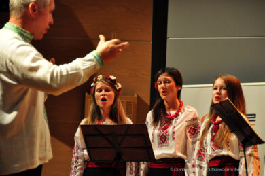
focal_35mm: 180
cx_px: 132
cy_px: 88
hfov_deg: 11.4
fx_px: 1323
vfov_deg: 7.6
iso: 1600
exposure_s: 1/60
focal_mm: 120
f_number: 5.3
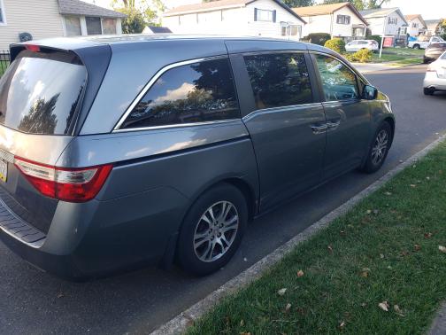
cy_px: 168
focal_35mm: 26
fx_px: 335
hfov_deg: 67.3
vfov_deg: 53.1
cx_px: 223
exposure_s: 1/120
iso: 80
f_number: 2.4
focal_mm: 4.3
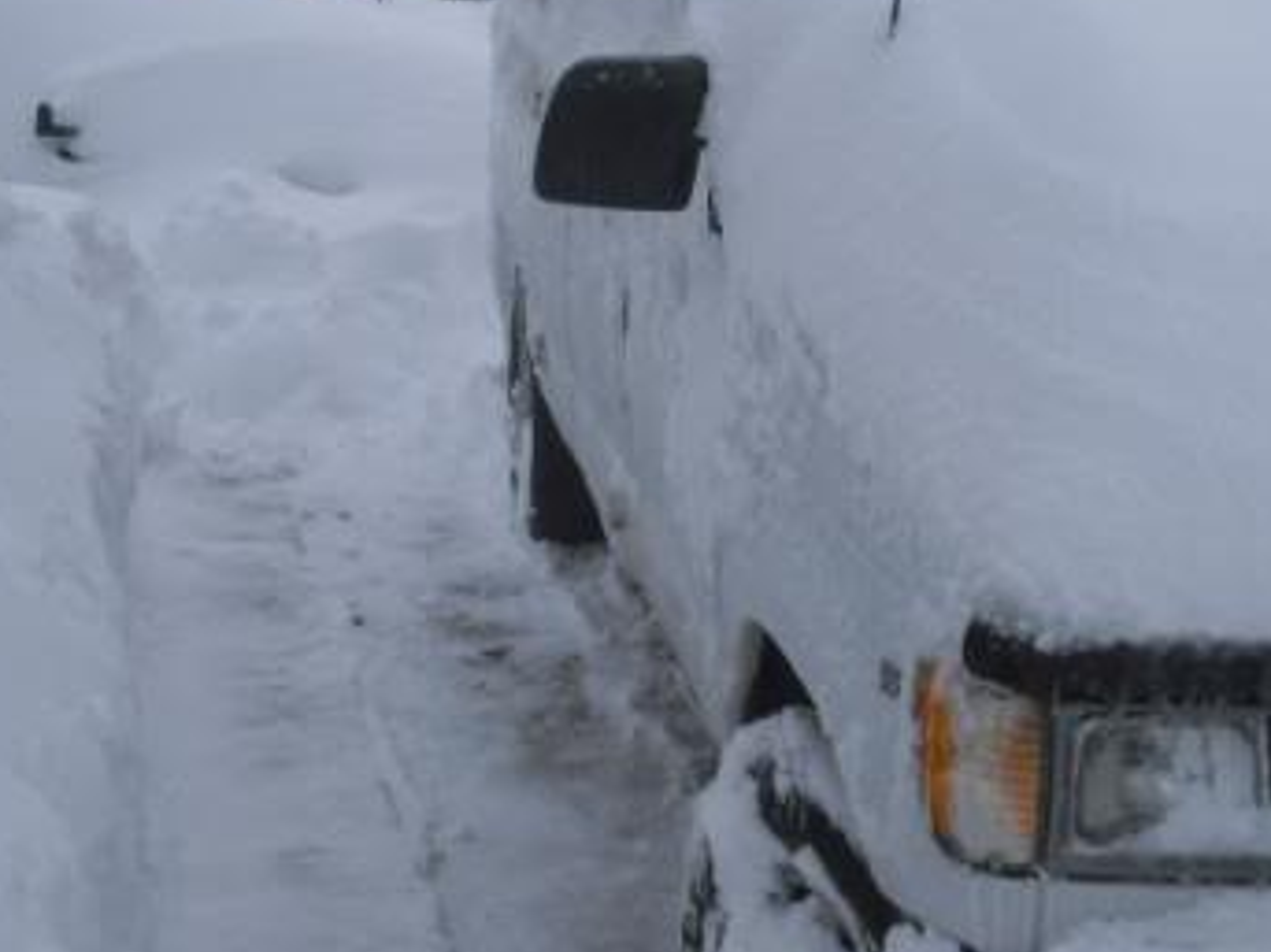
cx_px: 663
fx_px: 2606
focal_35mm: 71
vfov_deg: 20.6
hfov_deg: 27.4
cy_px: 241
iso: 64
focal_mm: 6.2
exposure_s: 1/100
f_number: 5.6
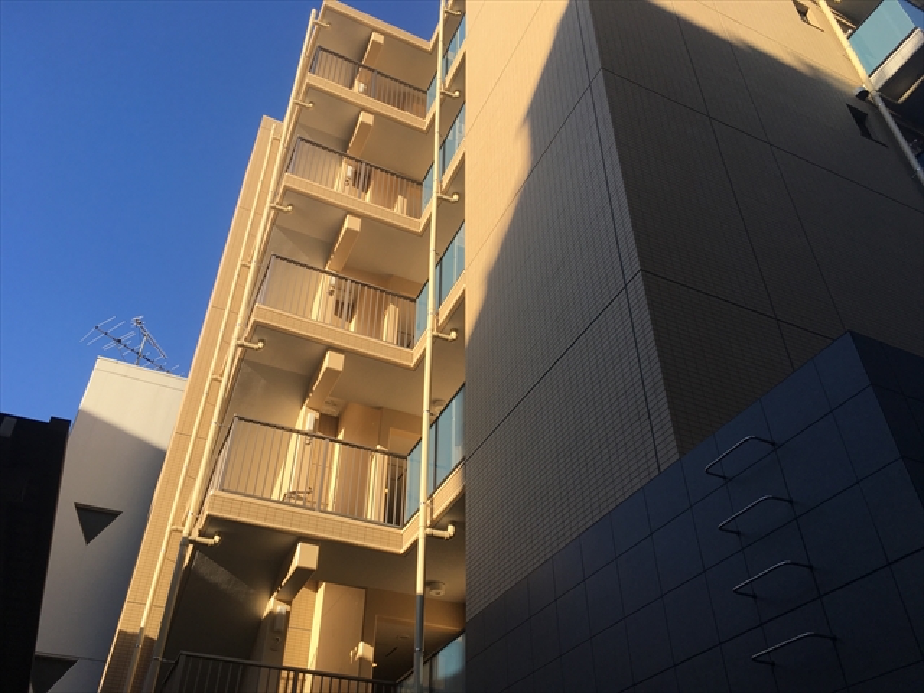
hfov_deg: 61.7
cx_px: 462
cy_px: 346
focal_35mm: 29
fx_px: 774
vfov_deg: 48.2
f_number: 2.2
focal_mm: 4.15
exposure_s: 1/962
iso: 25
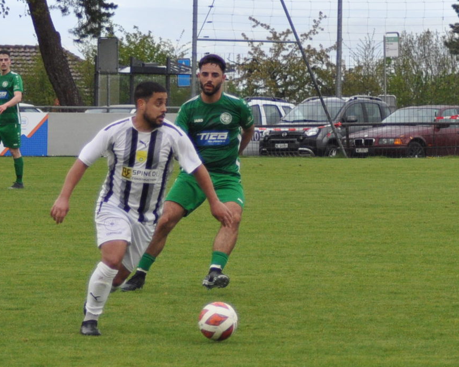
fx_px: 1860
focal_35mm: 137
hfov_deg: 14.1
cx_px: 214
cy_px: 185
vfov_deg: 11.3
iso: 720
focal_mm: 80
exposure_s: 1/1000
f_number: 4
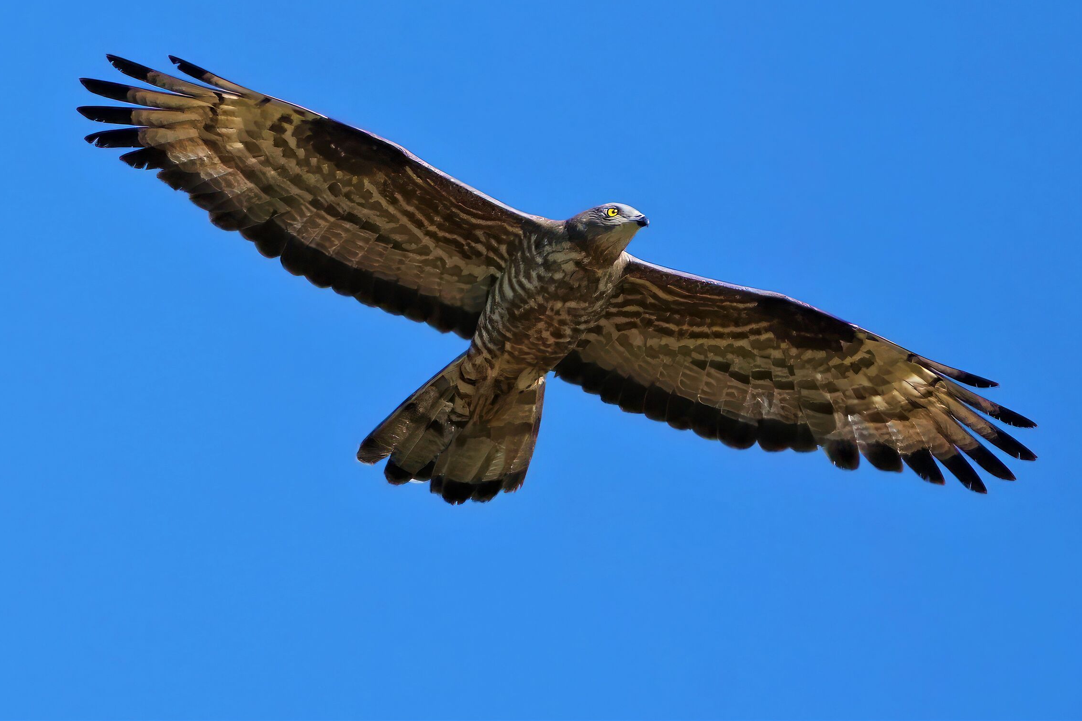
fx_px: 19143
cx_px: 532
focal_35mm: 637
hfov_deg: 3.2
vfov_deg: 2.2
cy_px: 341
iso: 2000
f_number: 8
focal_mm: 600
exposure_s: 1/4000
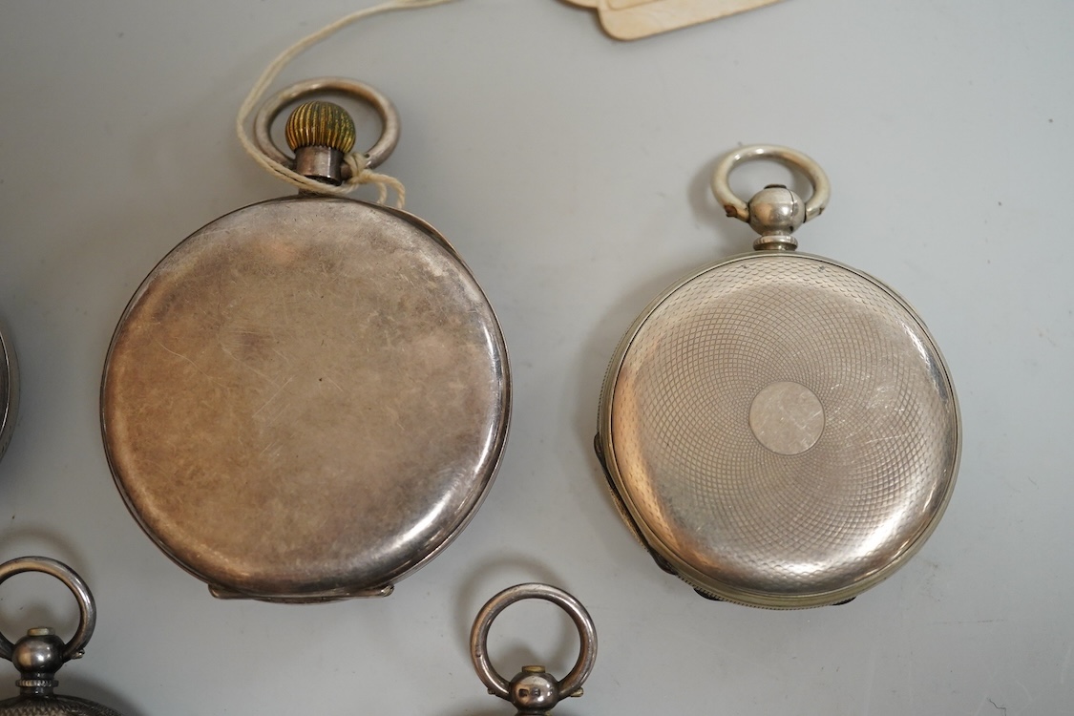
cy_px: 358
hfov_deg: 43.6
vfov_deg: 29.9
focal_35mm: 45
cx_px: 537
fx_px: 1342
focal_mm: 30
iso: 2500
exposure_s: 1/250
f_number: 5
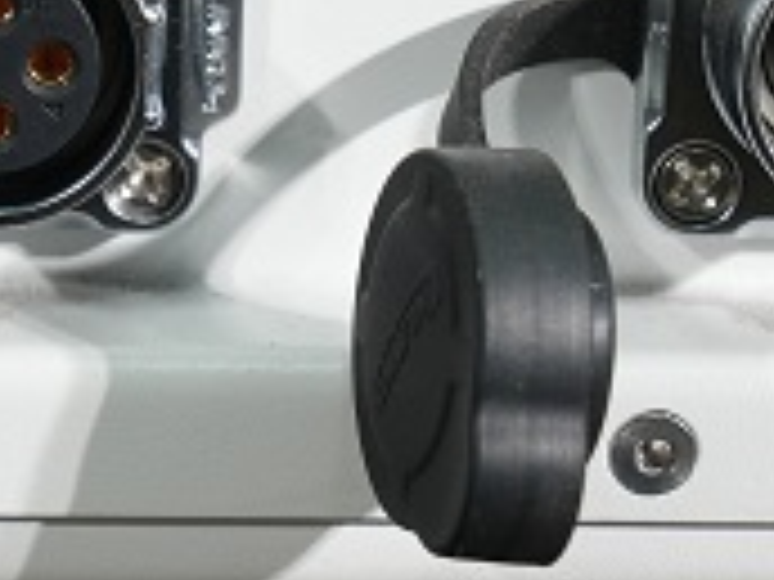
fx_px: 4718
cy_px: 126
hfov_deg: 9.3
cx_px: 9
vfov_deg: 7.0
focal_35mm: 211
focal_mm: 54
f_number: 8
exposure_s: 1/60
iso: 400
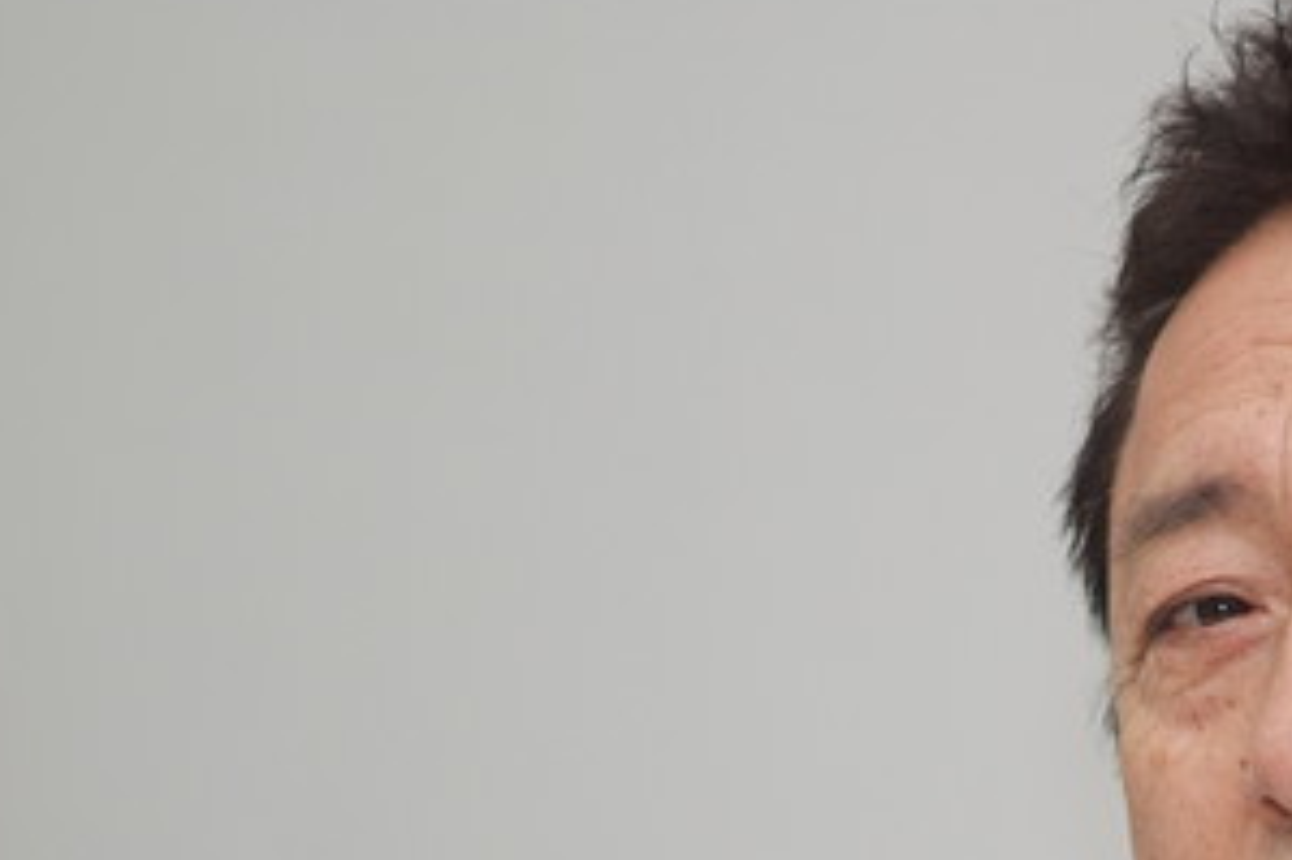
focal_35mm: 651
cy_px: 903
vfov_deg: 2.1
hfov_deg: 3.2
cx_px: 1309
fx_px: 23350
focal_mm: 180
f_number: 2.8
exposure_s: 1/125
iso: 200
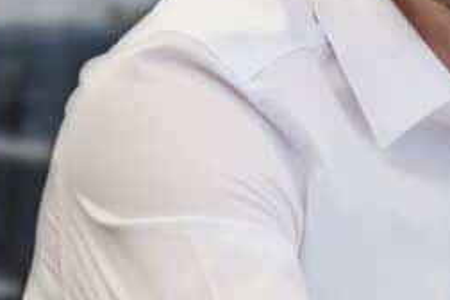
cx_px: 434
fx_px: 3812
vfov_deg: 4.5
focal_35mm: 305
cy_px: 45
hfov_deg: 6.7
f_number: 3.5
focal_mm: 50
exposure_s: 1/160
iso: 320
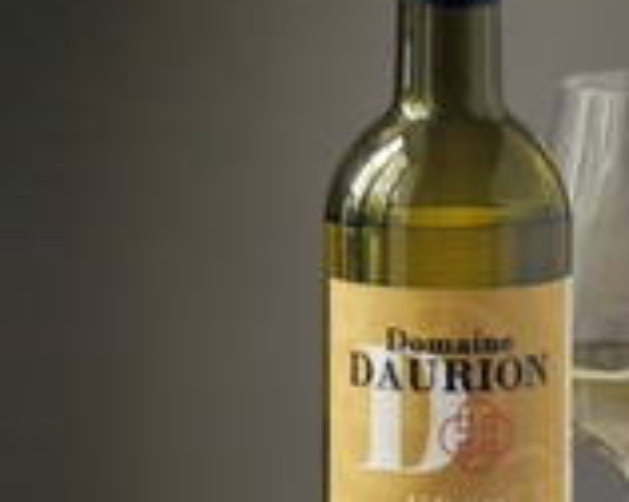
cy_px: 414
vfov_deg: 3.6
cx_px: 460
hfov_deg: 4.5
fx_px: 8051
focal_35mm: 433
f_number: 5.6
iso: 500
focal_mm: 100
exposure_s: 1/80
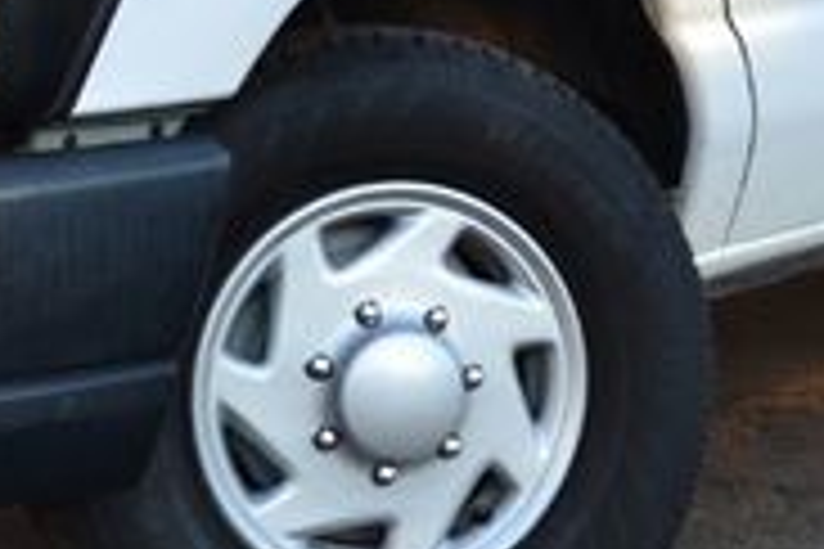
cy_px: -194
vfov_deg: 9.5
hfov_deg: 14.5
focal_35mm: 142
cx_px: 410
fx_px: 3244
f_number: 9
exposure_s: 1/100
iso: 400
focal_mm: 27
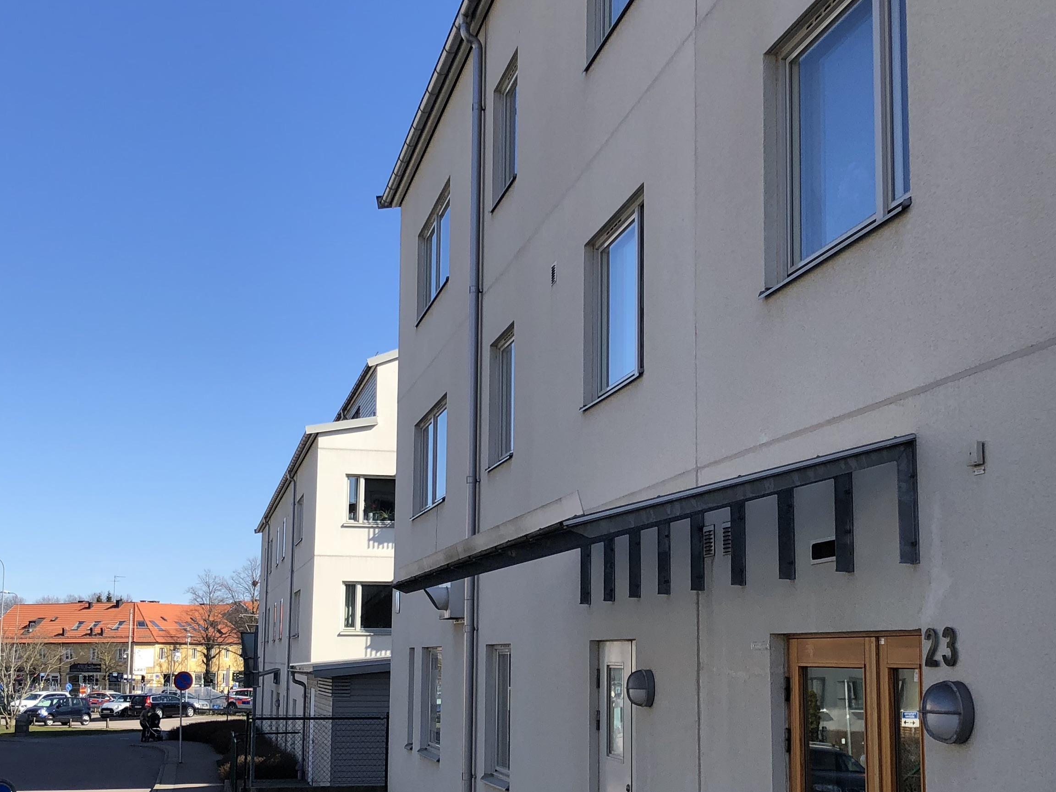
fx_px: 1495
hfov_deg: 38.9
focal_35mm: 49
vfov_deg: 29.6
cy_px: 465
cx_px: 583
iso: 20
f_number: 1.8
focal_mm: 3.99
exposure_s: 1/1263
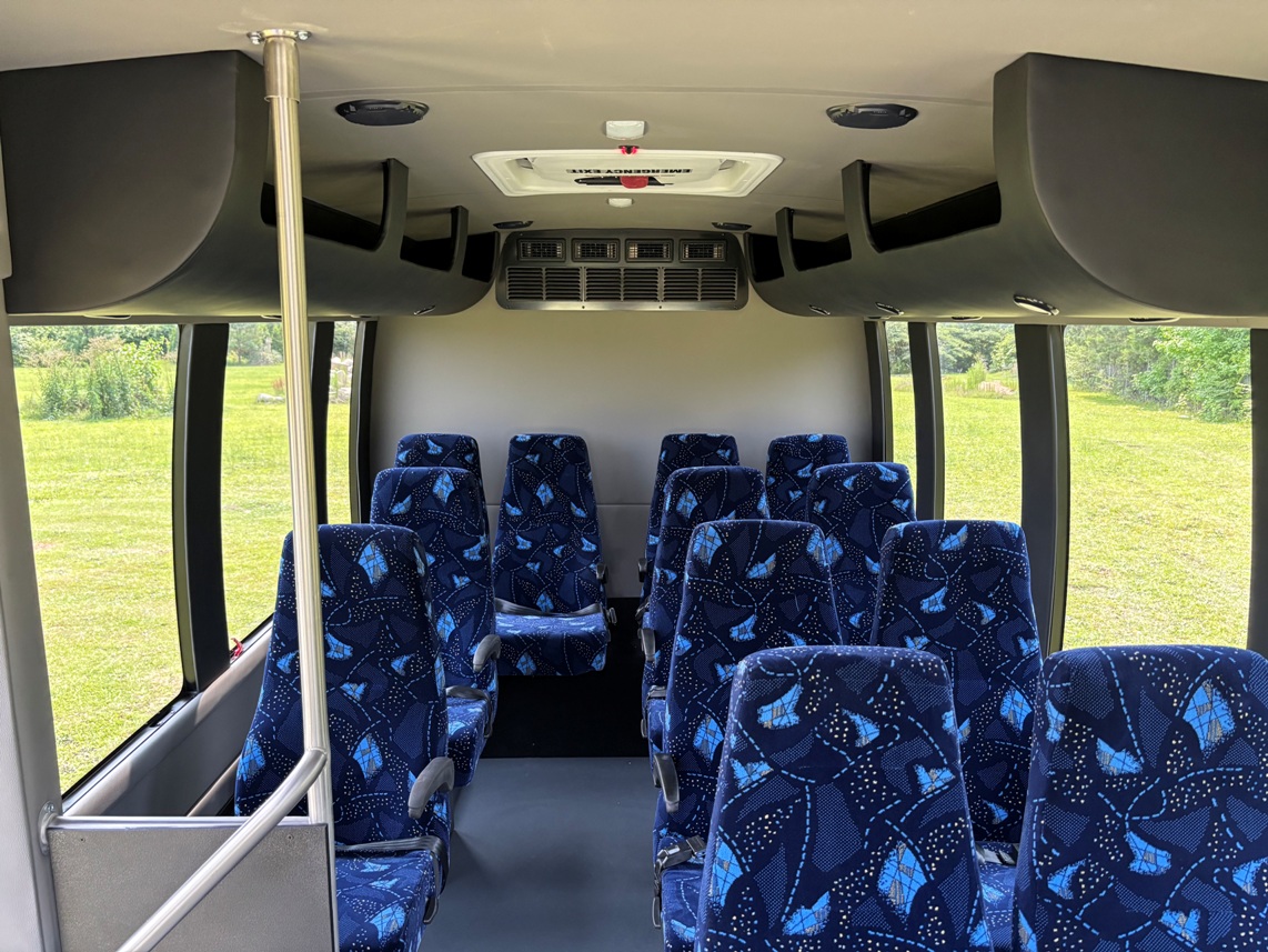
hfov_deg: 67.3
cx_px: 634
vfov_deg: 53.1
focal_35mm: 26
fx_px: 953
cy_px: 476
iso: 320
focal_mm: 5.96
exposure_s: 1/60
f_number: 1.6
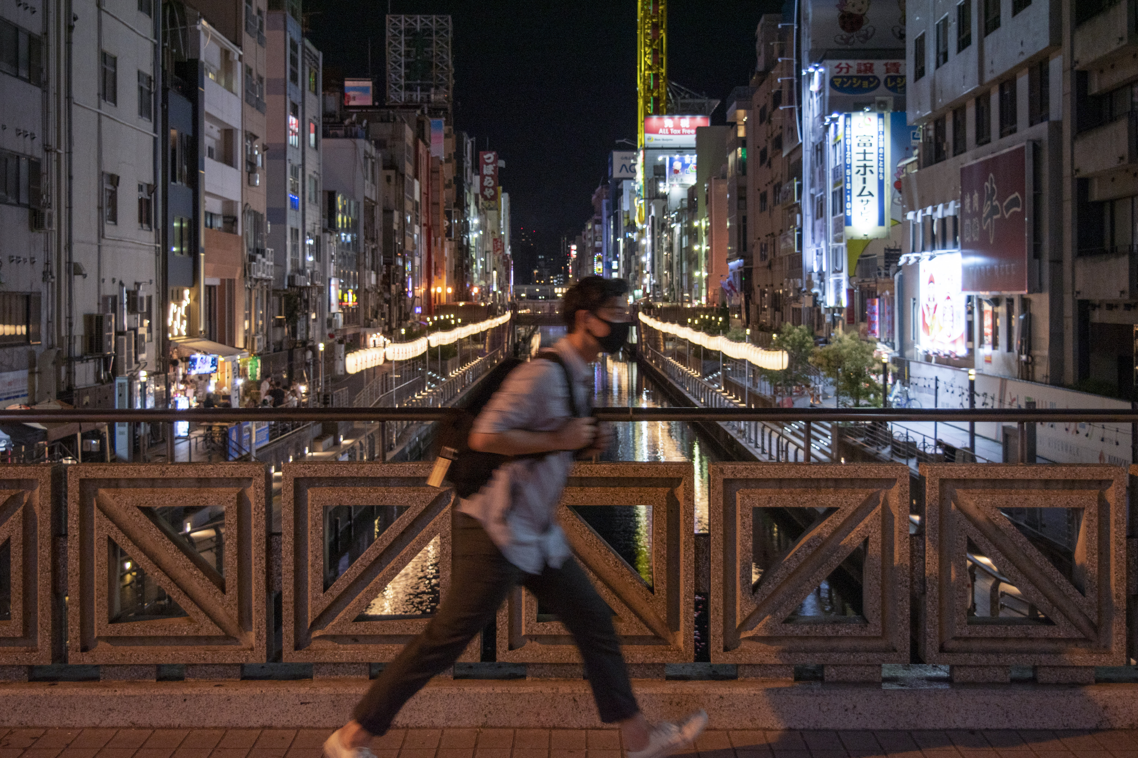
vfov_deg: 28.9
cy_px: 379
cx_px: 569
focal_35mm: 46
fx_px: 1470
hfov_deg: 42.3
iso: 400
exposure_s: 1/40
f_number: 4.2
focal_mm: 31
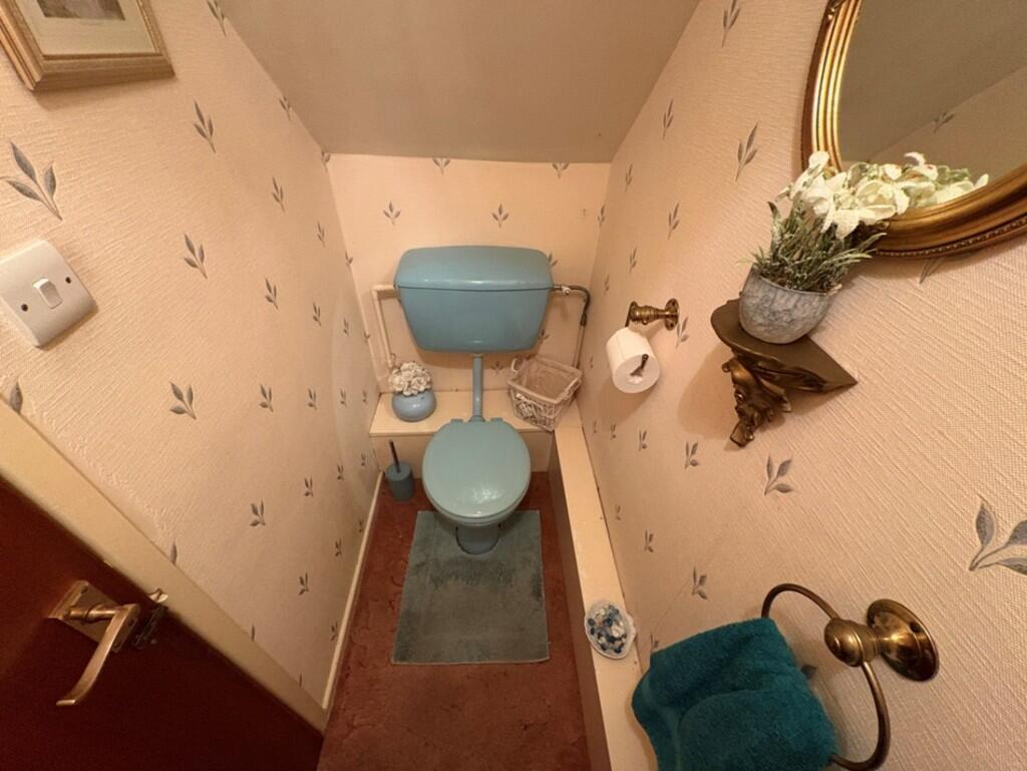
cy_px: 386
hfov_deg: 102.0
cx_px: 514
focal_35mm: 14
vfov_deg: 85.7
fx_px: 416
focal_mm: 2.22
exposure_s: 1/50
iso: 500
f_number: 2.2
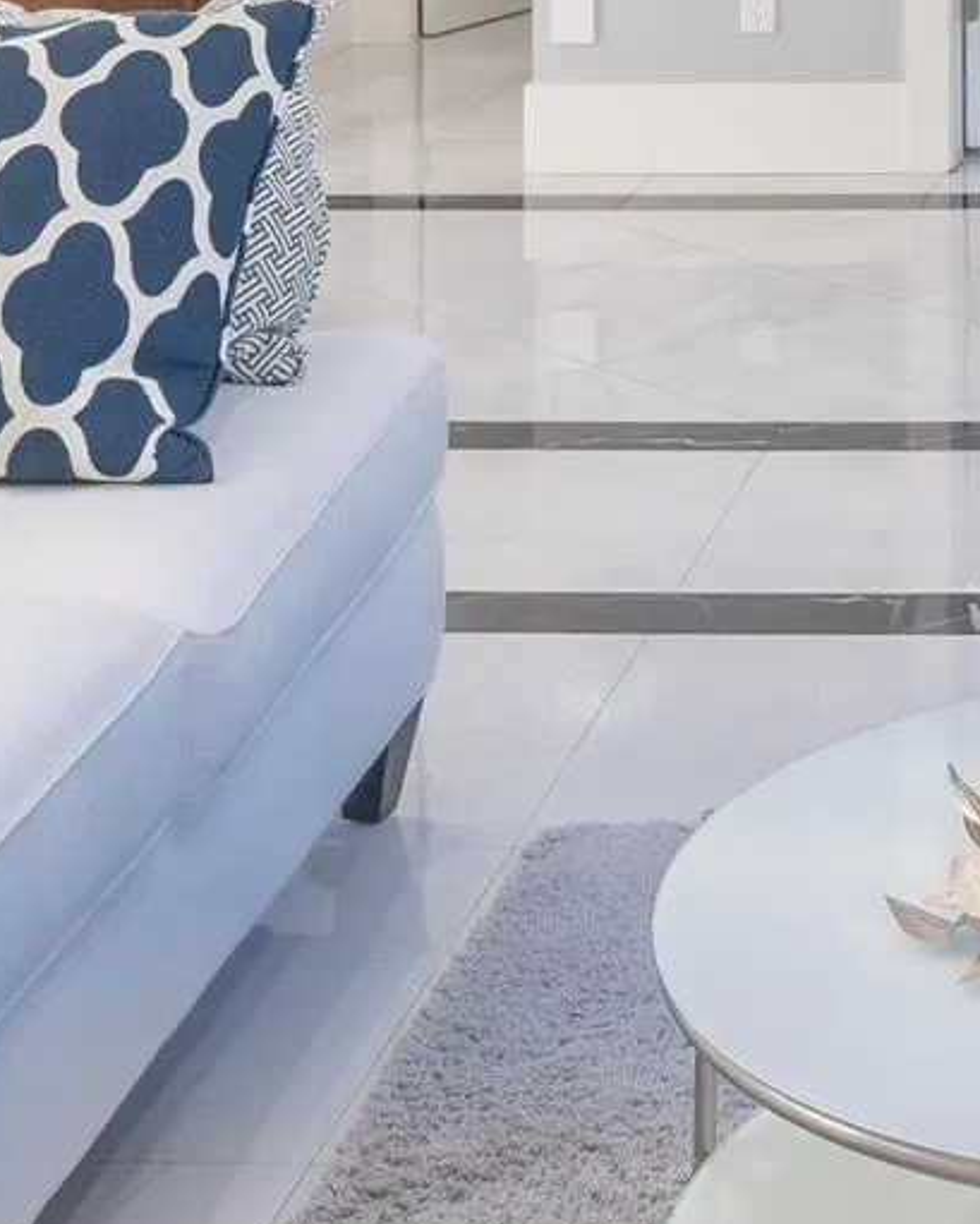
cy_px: -428
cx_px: 1174
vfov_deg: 20.8
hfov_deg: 17.7
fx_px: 2986
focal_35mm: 82
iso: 100
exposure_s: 1/60
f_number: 6.3
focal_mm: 14.6
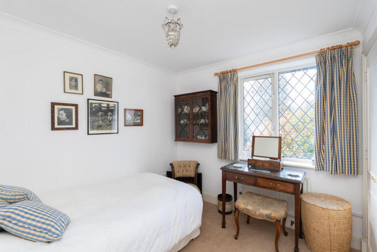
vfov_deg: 73.8
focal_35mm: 16
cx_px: 188
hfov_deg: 96.7
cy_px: 126
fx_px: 168
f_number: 7.1
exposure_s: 1/50
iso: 1250
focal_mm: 16
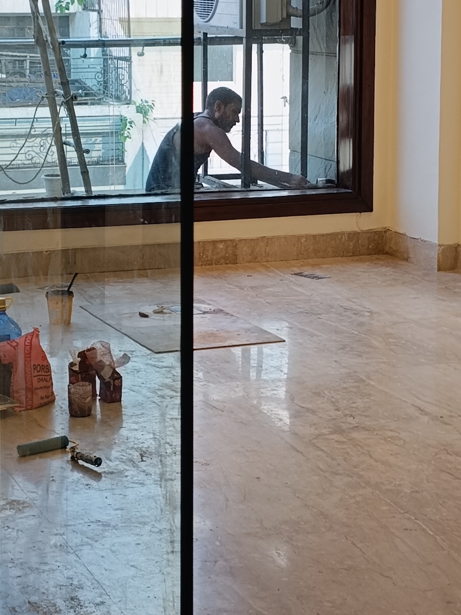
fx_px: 1581
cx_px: 229
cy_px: 232
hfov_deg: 16.6
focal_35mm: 89
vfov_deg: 22.0
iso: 54
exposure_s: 1/101
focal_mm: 4.94
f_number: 1.5
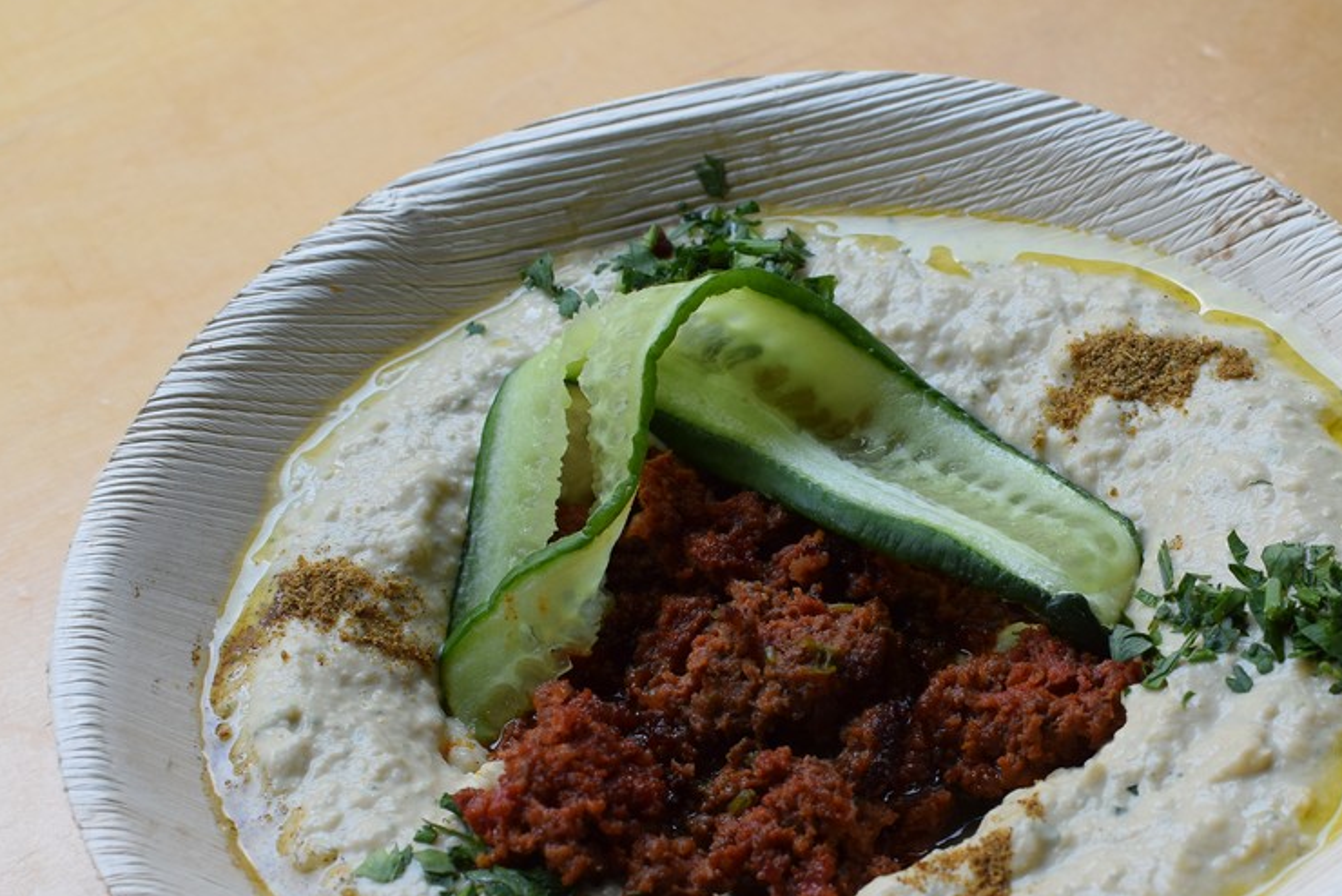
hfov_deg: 25.3
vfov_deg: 17.1
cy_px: 562
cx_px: 856
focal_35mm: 80
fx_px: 2974
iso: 220
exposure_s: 1/125
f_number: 8
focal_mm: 35
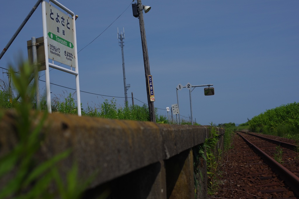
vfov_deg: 26.0
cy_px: 100
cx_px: 150
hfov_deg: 38.2
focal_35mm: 52
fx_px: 432
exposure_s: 1/2500
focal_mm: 35
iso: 100
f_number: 4.5
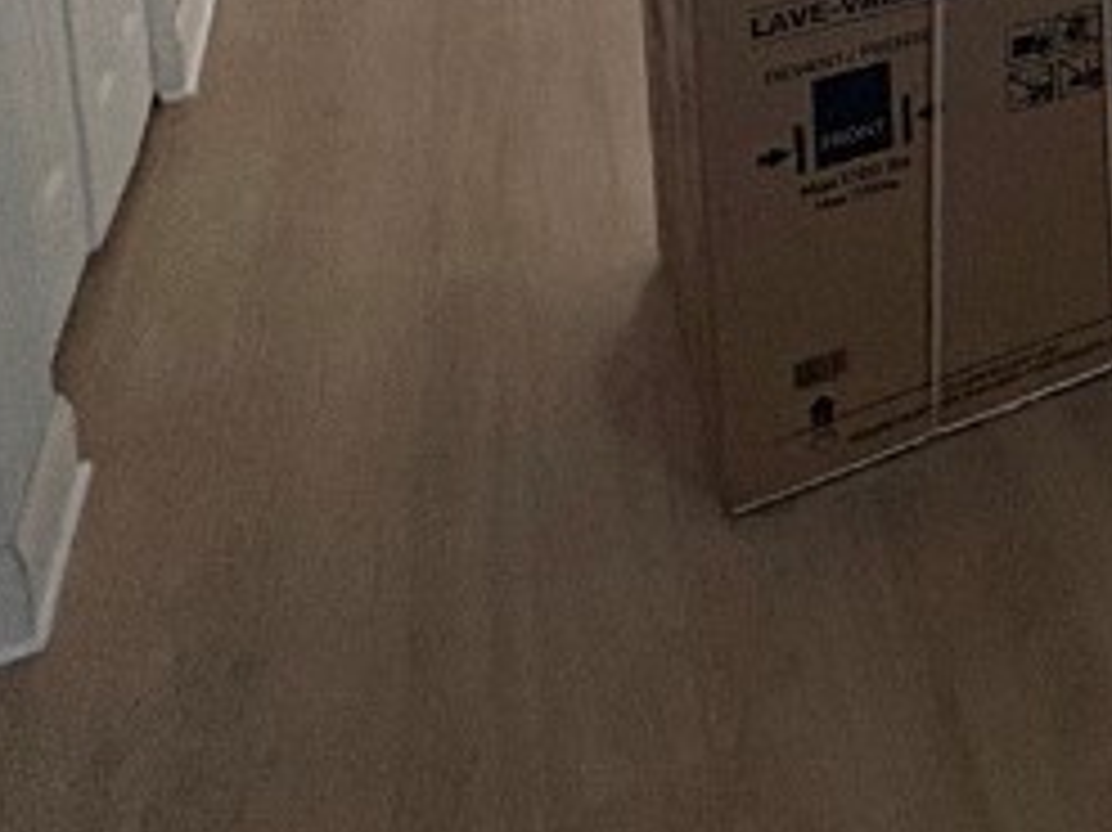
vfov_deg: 19.7
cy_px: -607
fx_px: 1862
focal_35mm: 58
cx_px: 1891
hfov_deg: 22.7
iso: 320
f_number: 2.2
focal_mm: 2.22
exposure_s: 1/60
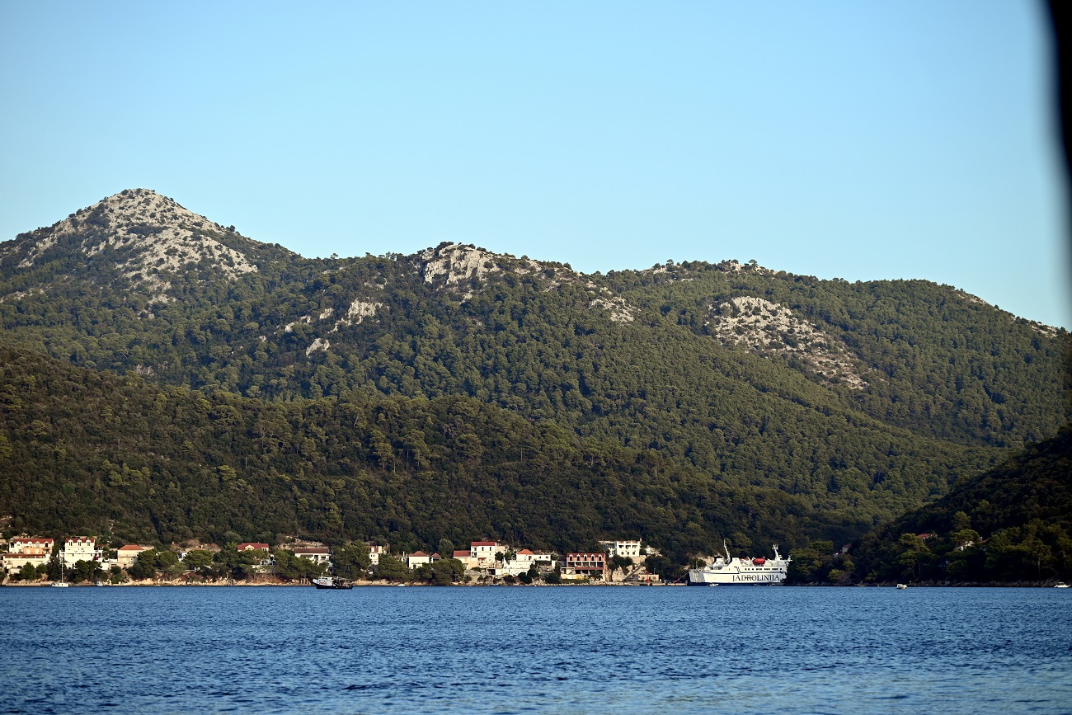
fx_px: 3633
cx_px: 536
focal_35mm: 122
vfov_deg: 11.2
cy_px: 358
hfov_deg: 16.8
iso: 160
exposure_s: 1/500
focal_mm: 122
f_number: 5.6
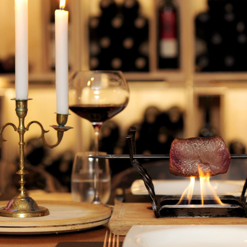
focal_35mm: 121
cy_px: 119
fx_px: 977
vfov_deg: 14.4
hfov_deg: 14.3
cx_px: 195
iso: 640
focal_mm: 85
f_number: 3.2
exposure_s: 1/80
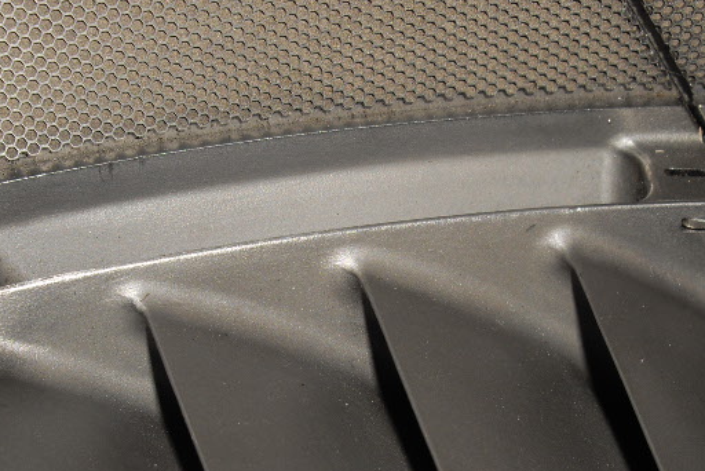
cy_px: 347
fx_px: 1548
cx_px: 364
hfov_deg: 25.7
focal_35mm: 79
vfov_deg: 17.2
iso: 50
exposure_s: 1/40
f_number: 8
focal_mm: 7.9
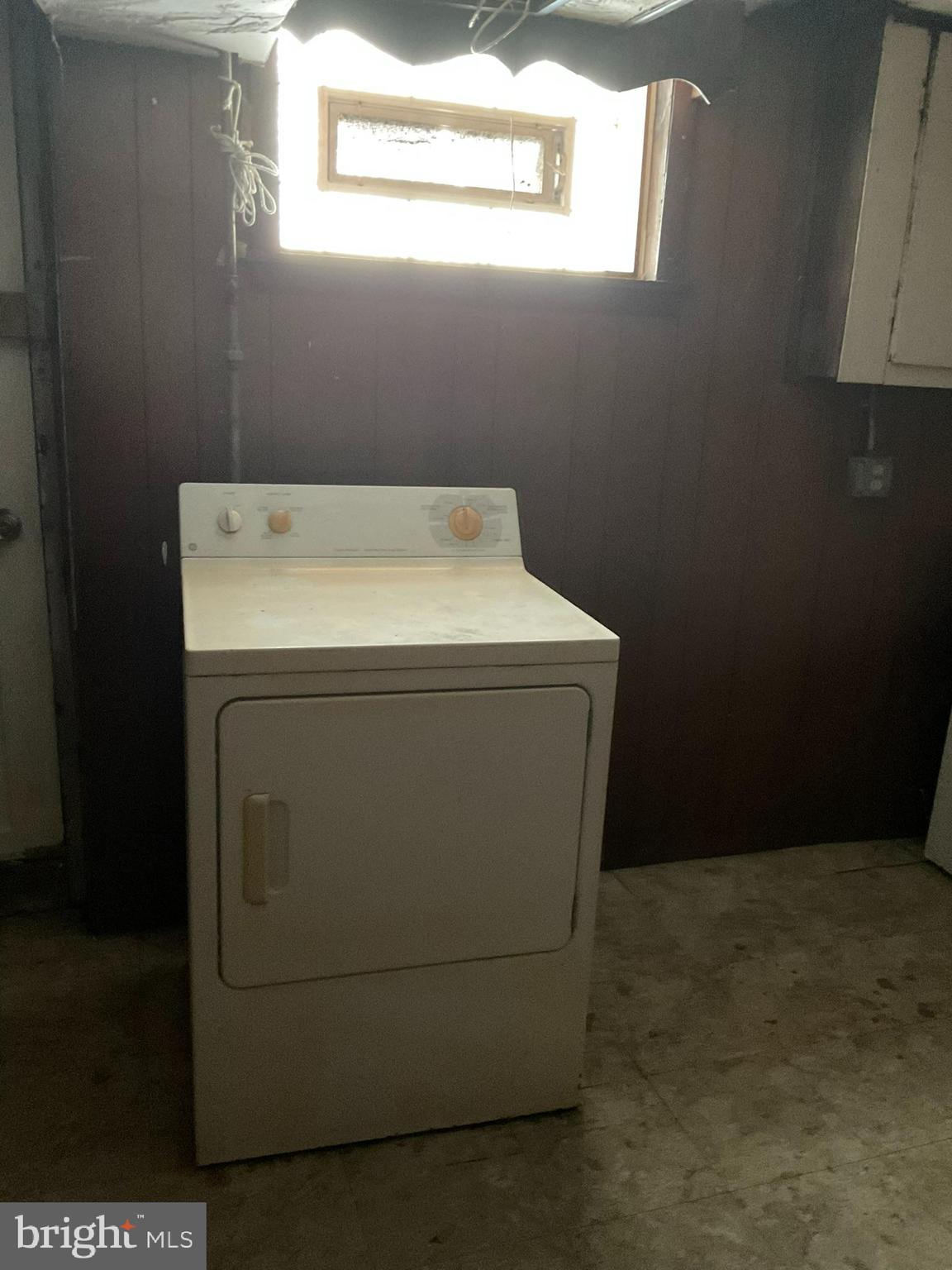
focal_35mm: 29
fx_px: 1063
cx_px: 476
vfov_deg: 61.7
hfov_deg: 48.2
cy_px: 635
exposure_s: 1/24
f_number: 1.8
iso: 500
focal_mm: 3
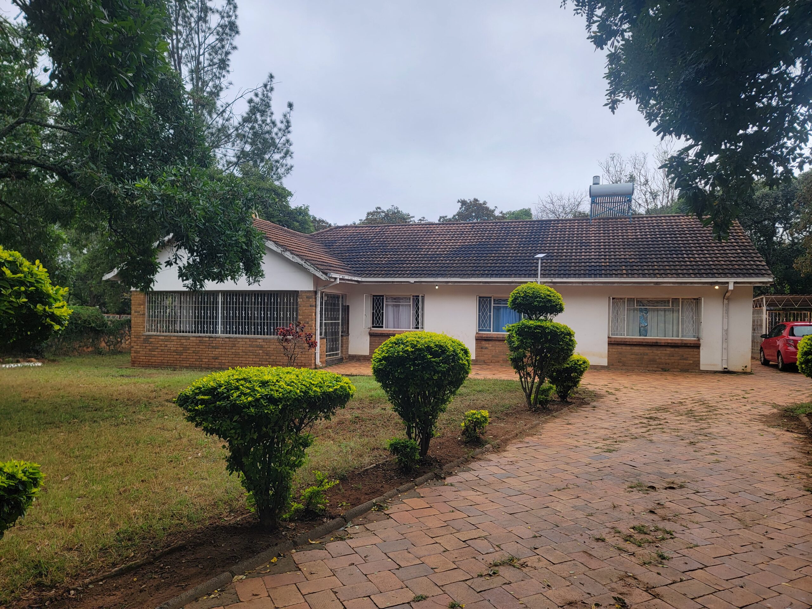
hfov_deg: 71.6
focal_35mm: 24
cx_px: 406
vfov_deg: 56.8
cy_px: 304
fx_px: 563
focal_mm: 6.7
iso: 16
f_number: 1.8
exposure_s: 1/319
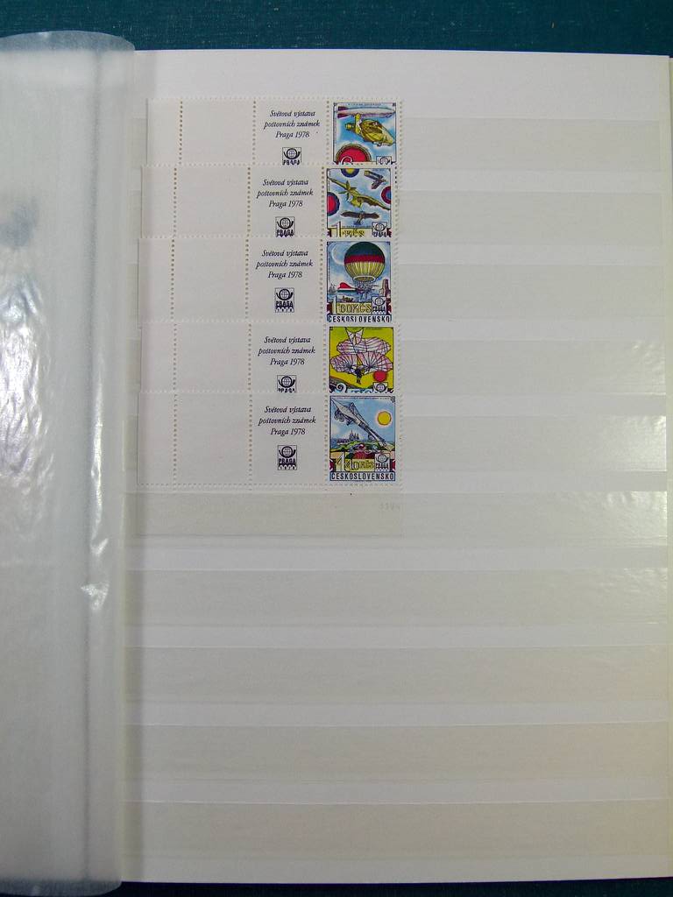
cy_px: 448
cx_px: 336
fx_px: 881
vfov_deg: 54.0
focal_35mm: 34
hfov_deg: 41.8
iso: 100
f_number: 4
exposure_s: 1/125
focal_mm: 6.2
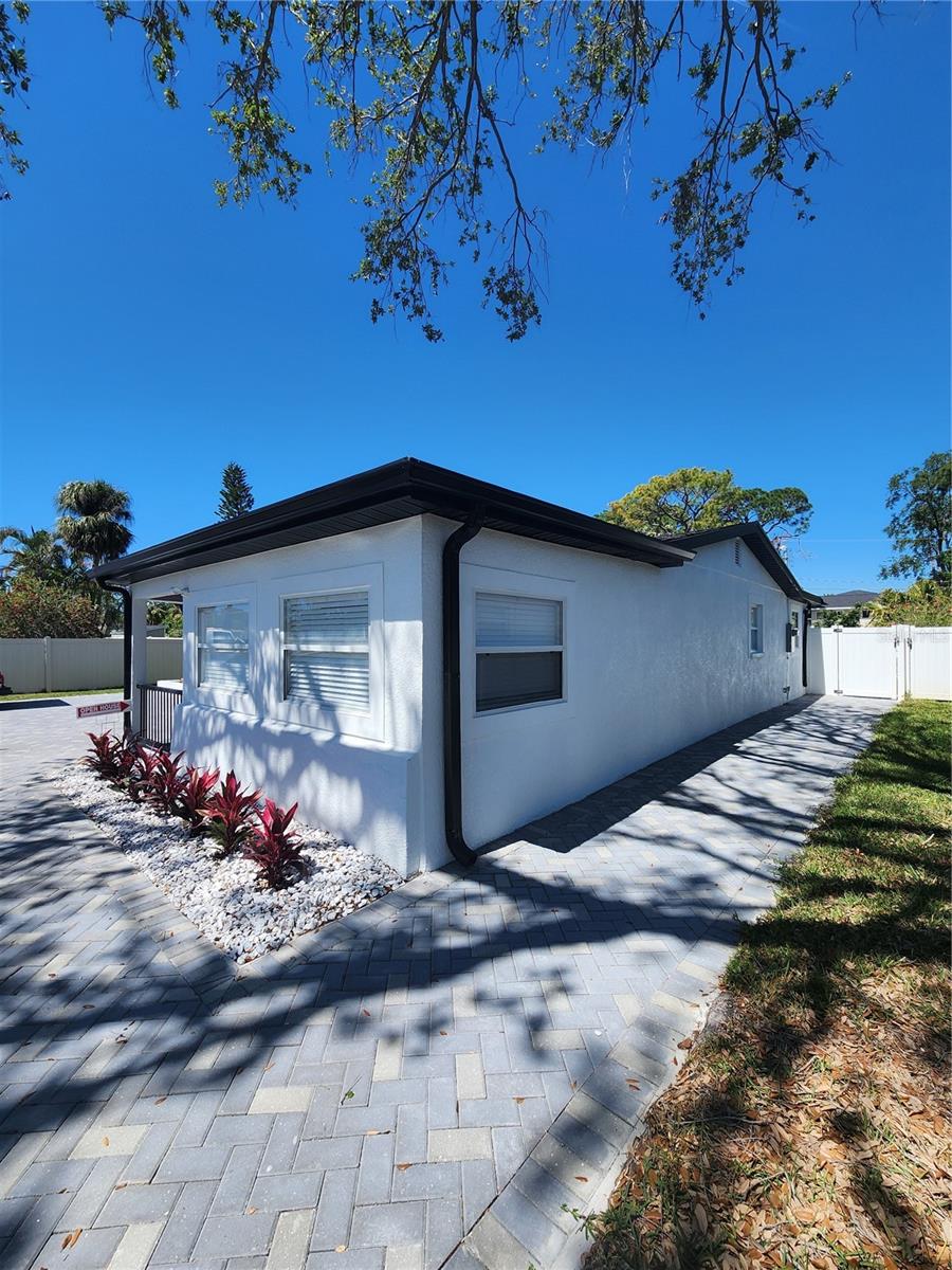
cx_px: 476
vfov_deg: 106.2
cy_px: 635
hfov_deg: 89.9
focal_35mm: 13
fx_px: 477
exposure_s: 1/1869
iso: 50
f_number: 2.2
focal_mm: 2.2
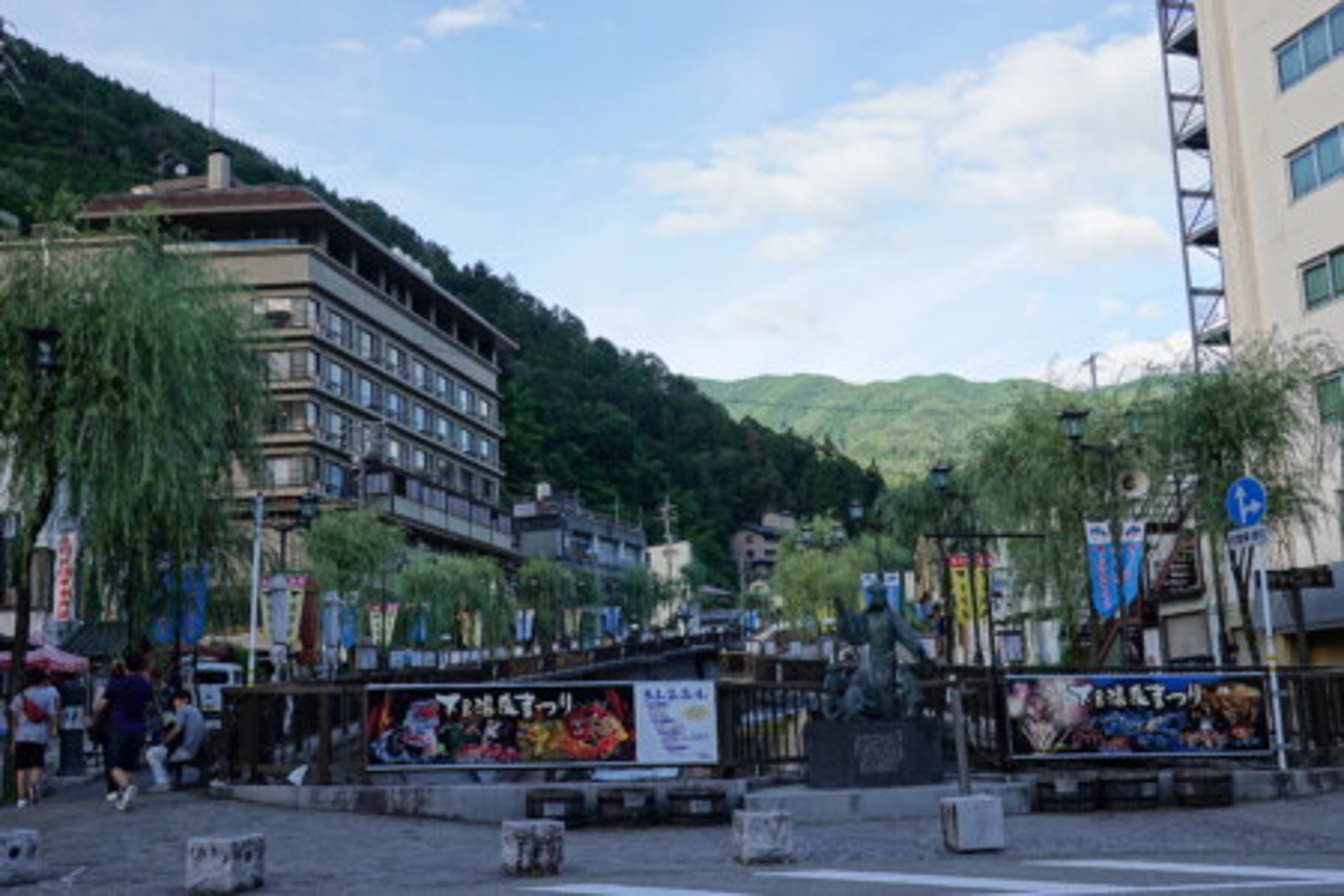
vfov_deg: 33.4
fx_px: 1493
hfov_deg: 48.5
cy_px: 448
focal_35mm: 40
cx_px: 672
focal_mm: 14.69
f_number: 4
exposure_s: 1/250
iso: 125
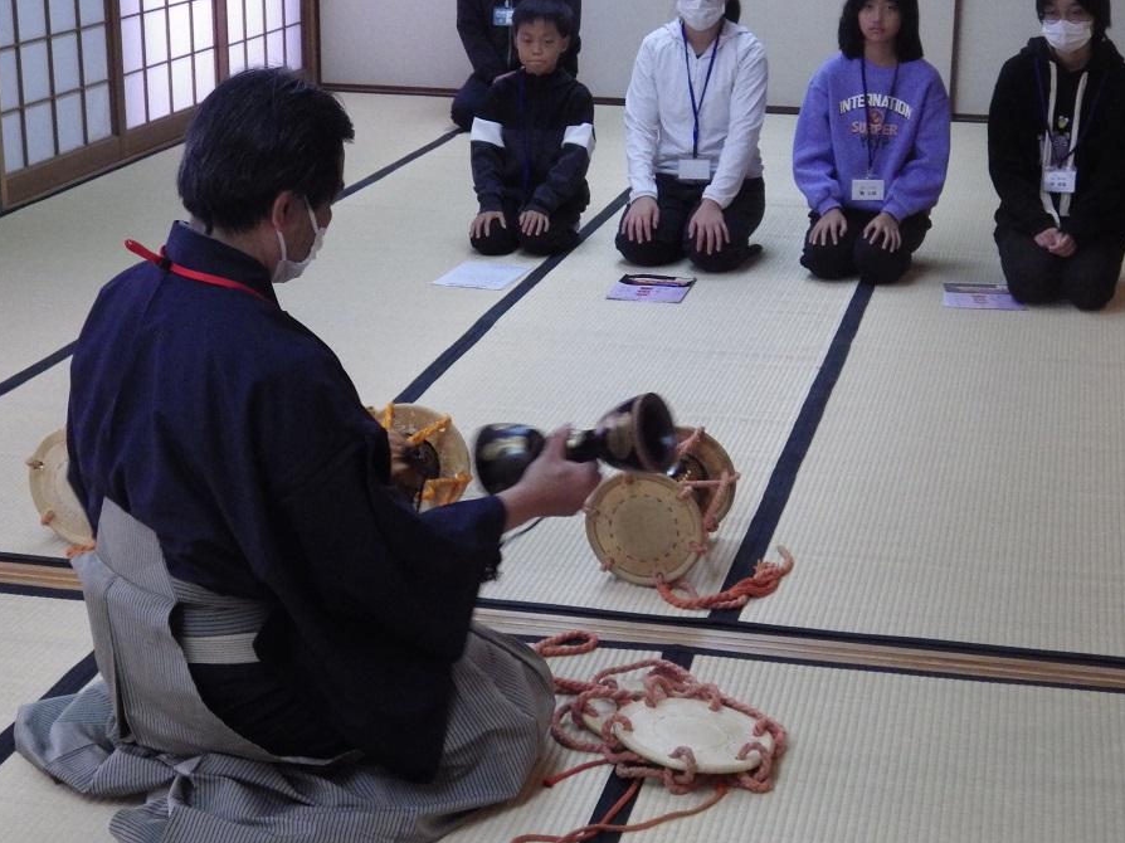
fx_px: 2144
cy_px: 450
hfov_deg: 29.4
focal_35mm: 66
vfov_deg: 22.2
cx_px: 602
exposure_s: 1/50
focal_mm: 10.7
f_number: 4
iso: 800
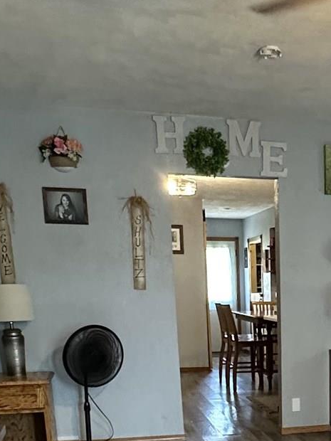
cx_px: 309
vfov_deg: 33.0
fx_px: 663
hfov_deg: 26.9
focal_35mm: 52
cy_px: 463
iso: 500
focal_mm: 2.22
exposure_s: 1/60
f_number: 2.2
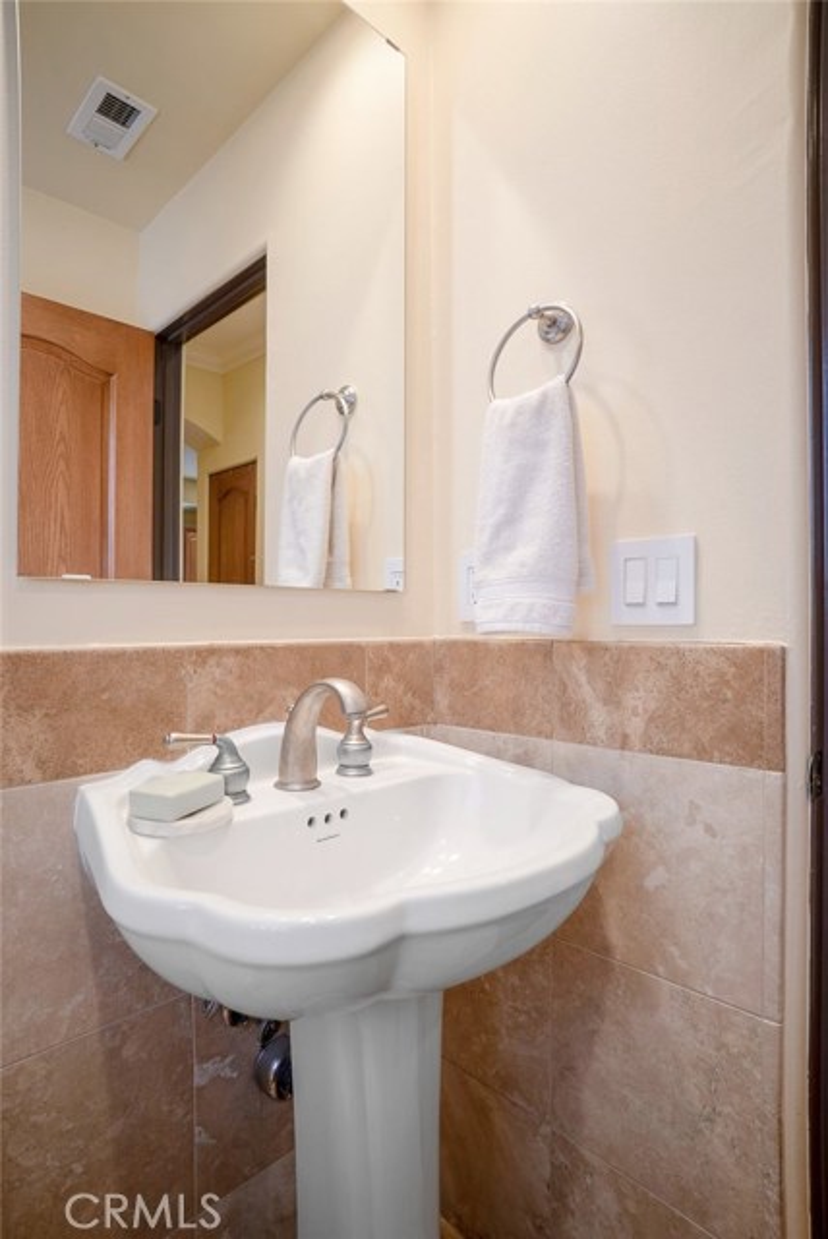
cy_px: 620
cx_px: 414
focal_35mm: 18
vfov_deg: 89.9
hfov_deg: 67.5
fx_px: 620
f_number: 8
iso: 125
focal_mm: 18
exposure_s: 1/25
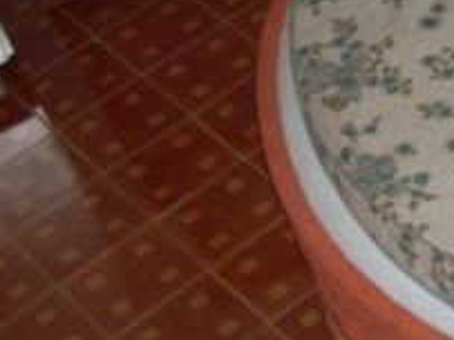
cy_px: -139
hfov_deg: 12.6
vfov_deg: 10.0
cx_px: 805
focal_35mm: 144
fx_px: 1887
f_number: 2.8
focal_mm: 6.3
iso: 100
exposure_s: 1/45
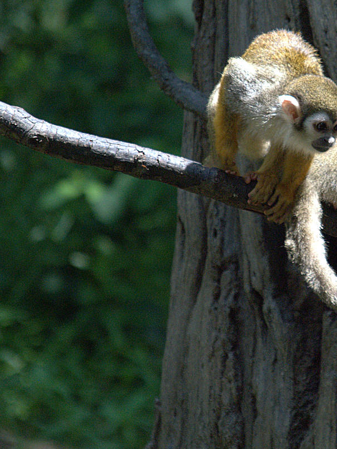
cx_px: 285
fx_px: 7473
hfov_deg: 2.6
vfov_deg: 3.4
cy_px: 165
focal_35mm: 576
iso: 800
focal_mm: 200
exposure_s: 1/500
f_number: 6.3
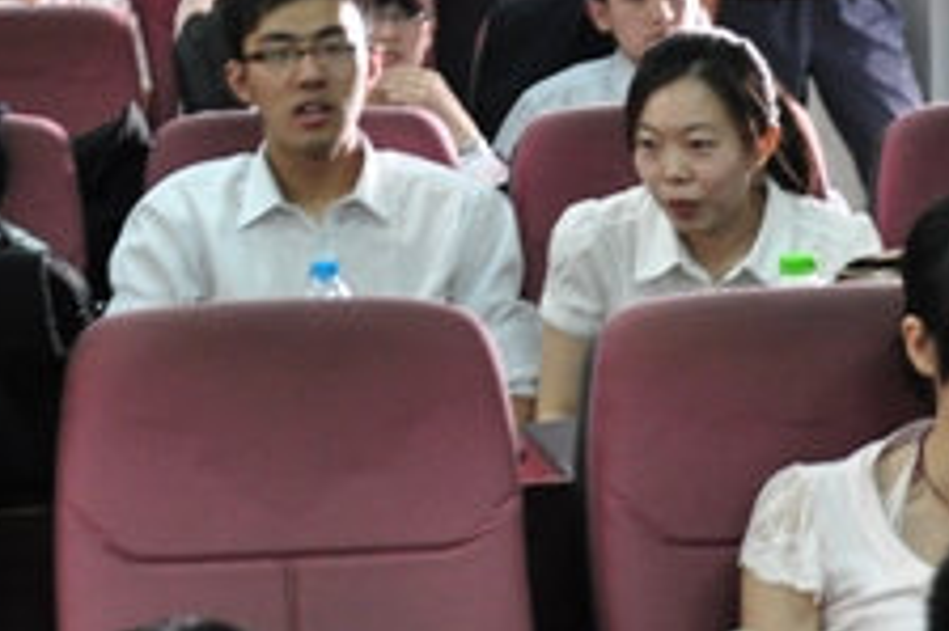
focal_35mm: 103
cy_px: -193
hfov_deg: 19.5
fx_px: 2713
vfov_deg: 12.8
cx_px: 102
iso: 800
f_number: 2.8
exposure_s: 1/25
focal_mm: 24
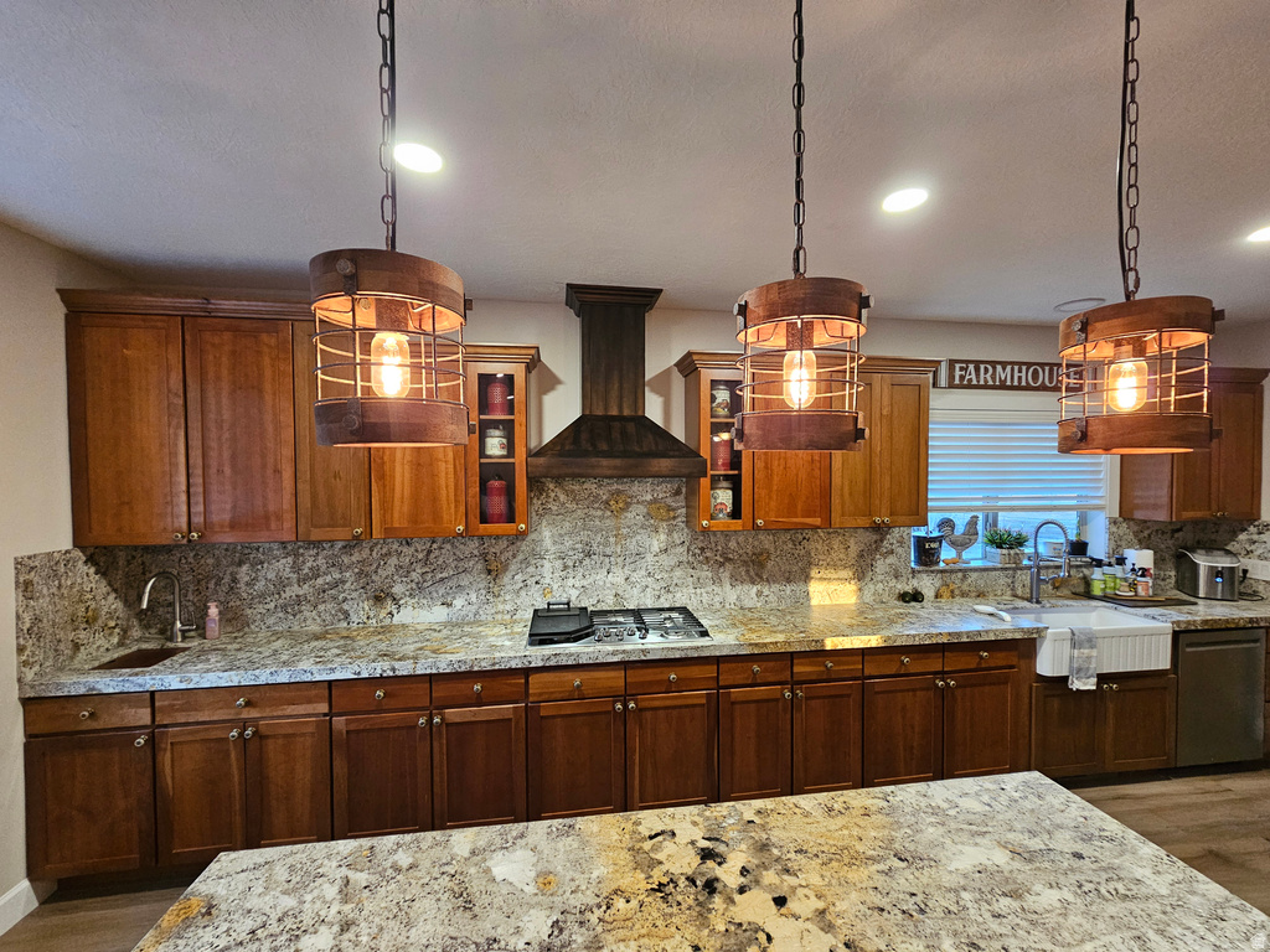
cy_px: 476
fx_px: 477
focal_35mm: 13
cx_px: 635
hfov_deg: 106.2
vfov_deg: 89.9
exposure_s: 1/40
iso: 320
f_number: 2.2
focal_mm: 2.2
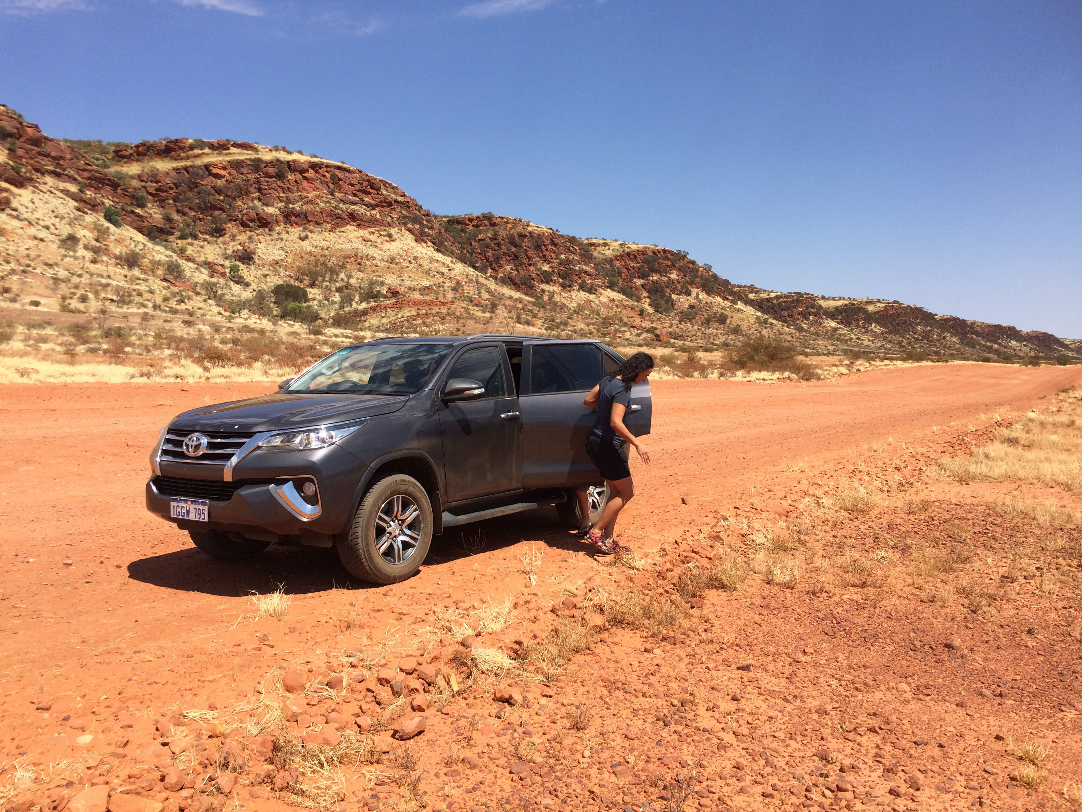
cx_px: 541
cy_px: 406
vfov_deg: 48.2
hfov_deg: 61.7
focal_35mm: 29
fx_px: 906
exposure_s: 1/2160
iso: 32
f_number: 2.2
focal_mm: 4.15
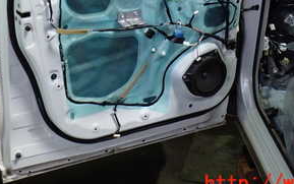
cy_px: -32
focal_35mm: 66
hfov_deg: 31.0
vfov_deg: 18.8
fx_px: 529
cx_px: 129
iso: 200
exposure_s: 1/50
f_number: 2.3
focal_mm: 5.4
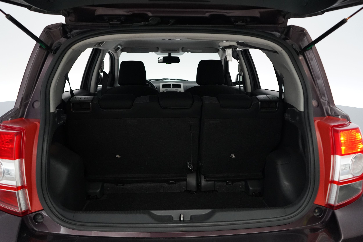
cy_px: 121
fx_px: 292
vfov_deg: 45.0
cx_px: 182
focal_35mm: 29
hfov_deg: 63.7
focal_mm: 29
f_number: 3.5
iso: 6400
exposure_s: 1/160
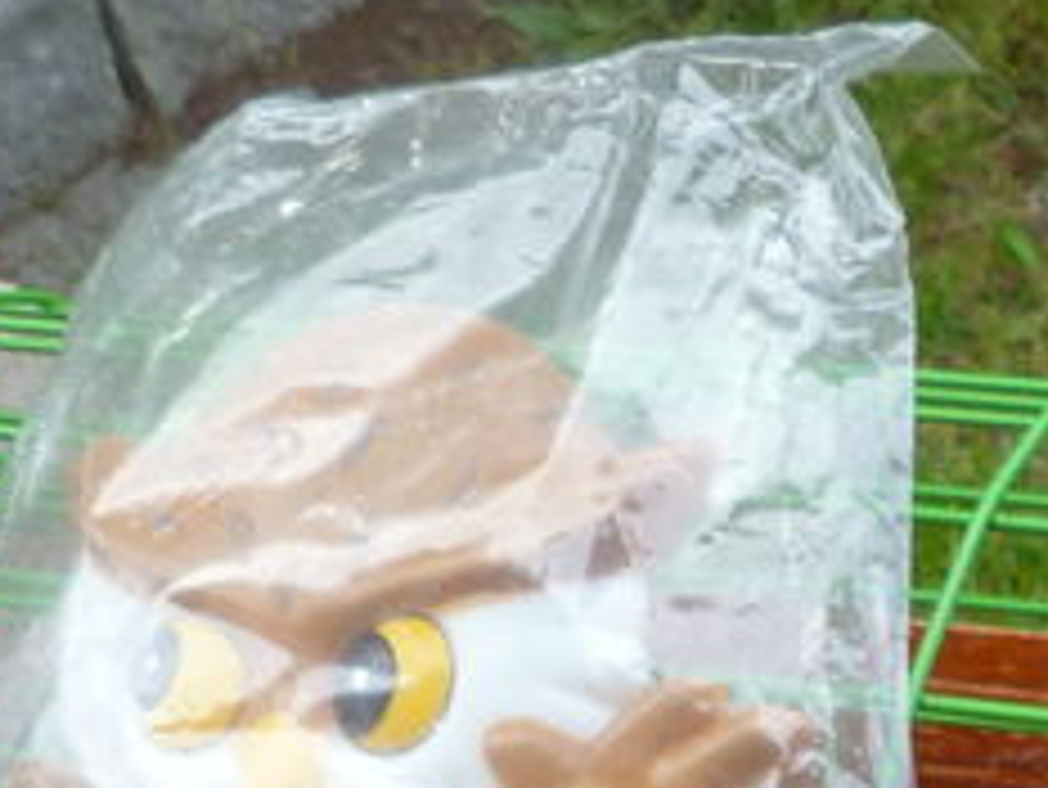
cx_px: 1538
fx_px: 3635
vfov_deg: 11.3
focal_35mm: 120
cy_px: 1499
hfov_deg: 15.3
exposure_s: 1/60
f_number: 3.3
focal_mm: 5
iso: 80
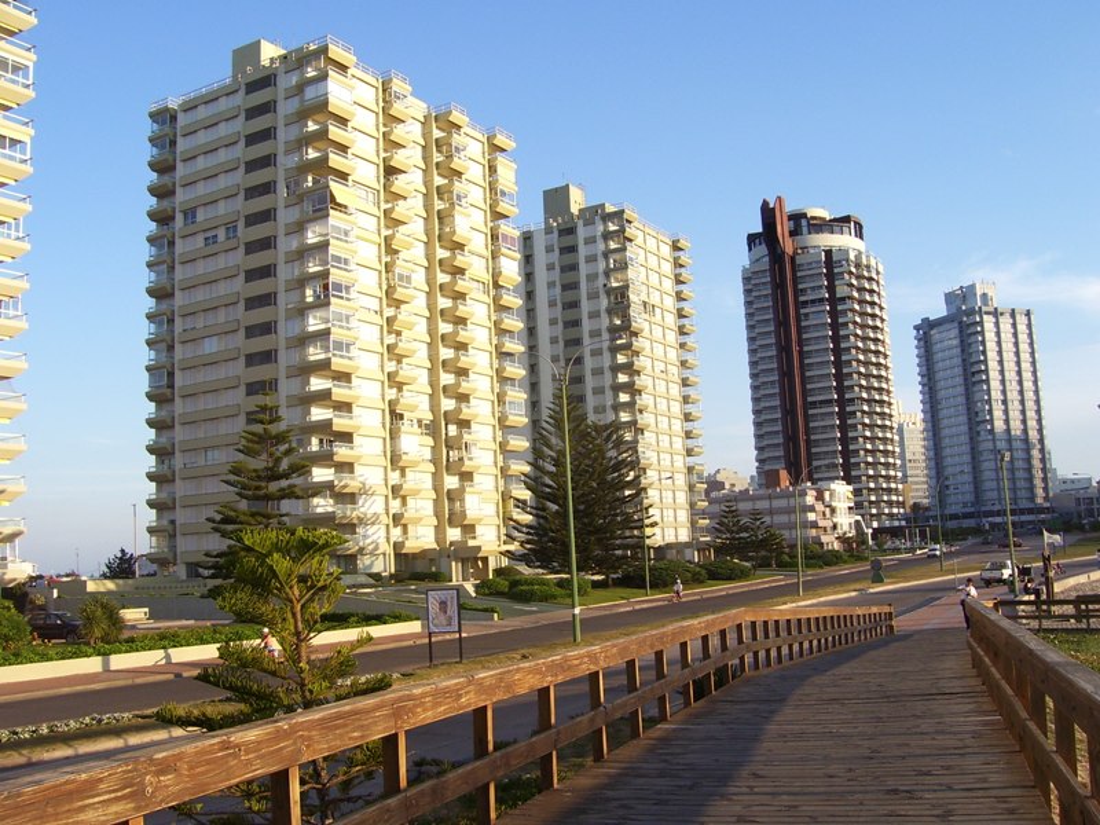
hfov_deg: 54.0
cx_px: 550
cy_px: 412
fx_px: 1080
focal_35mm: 34
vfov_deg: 41.8
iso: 80
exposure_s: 1/180
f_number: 4.8
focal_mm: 5.6
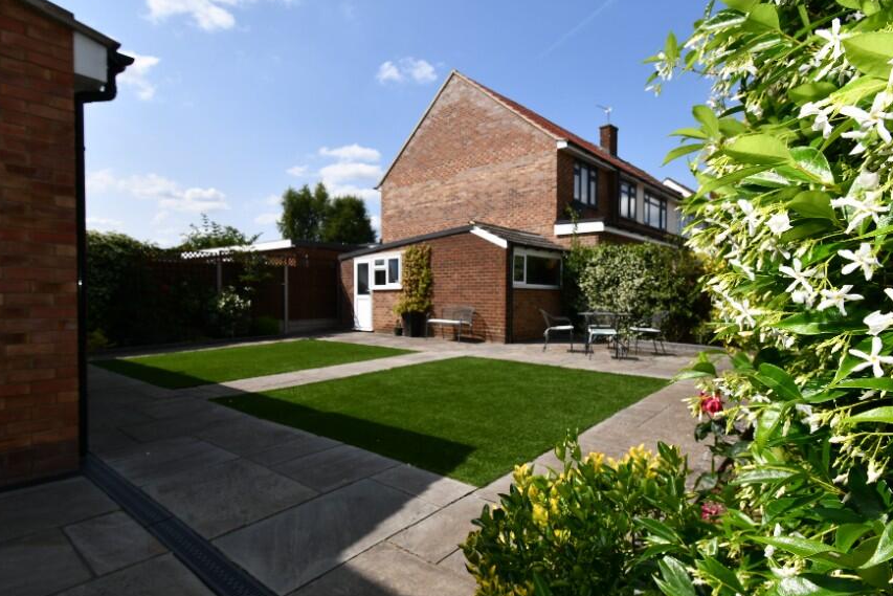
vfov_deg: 67.4
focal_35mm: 18
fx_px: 447
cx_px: 460
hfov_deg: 90.0
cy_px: 307
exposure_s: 1/250
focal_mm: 10
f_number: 9
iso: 100
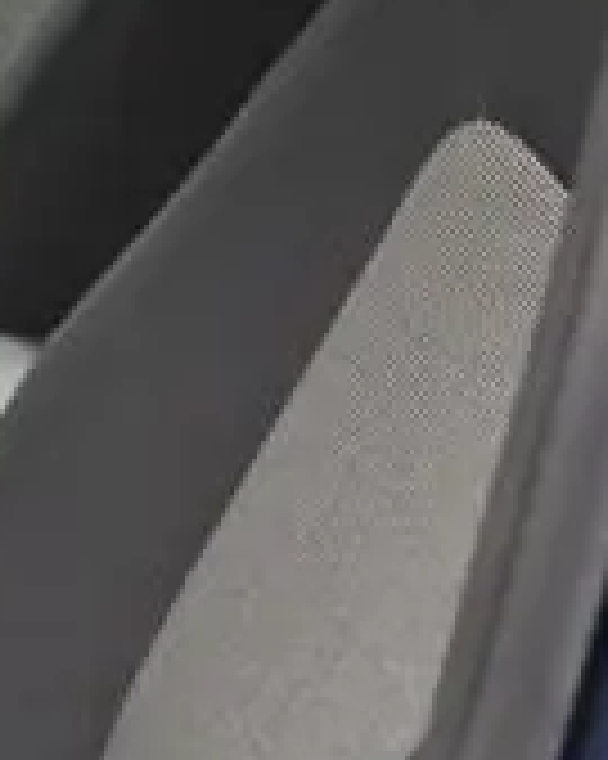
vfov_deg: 9.0
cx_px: -1221
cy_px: 160
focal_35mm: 214
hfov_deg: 6.6
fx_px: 4815
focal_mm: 25
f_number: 4.2
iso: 1250
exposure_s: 1/125
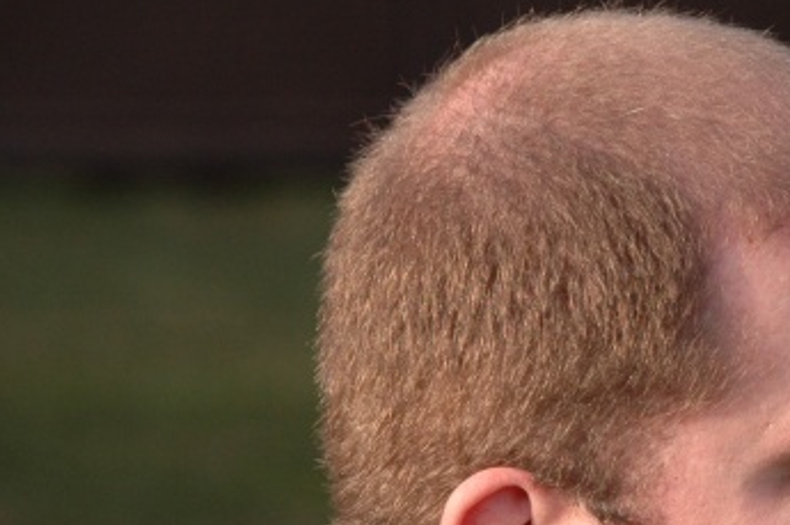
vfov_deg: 2.6
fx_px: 11439
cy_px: 442
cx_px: 724
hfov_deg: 4.0
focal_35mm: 522
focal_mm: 150
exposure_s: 1/320
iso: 320
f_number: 5.6
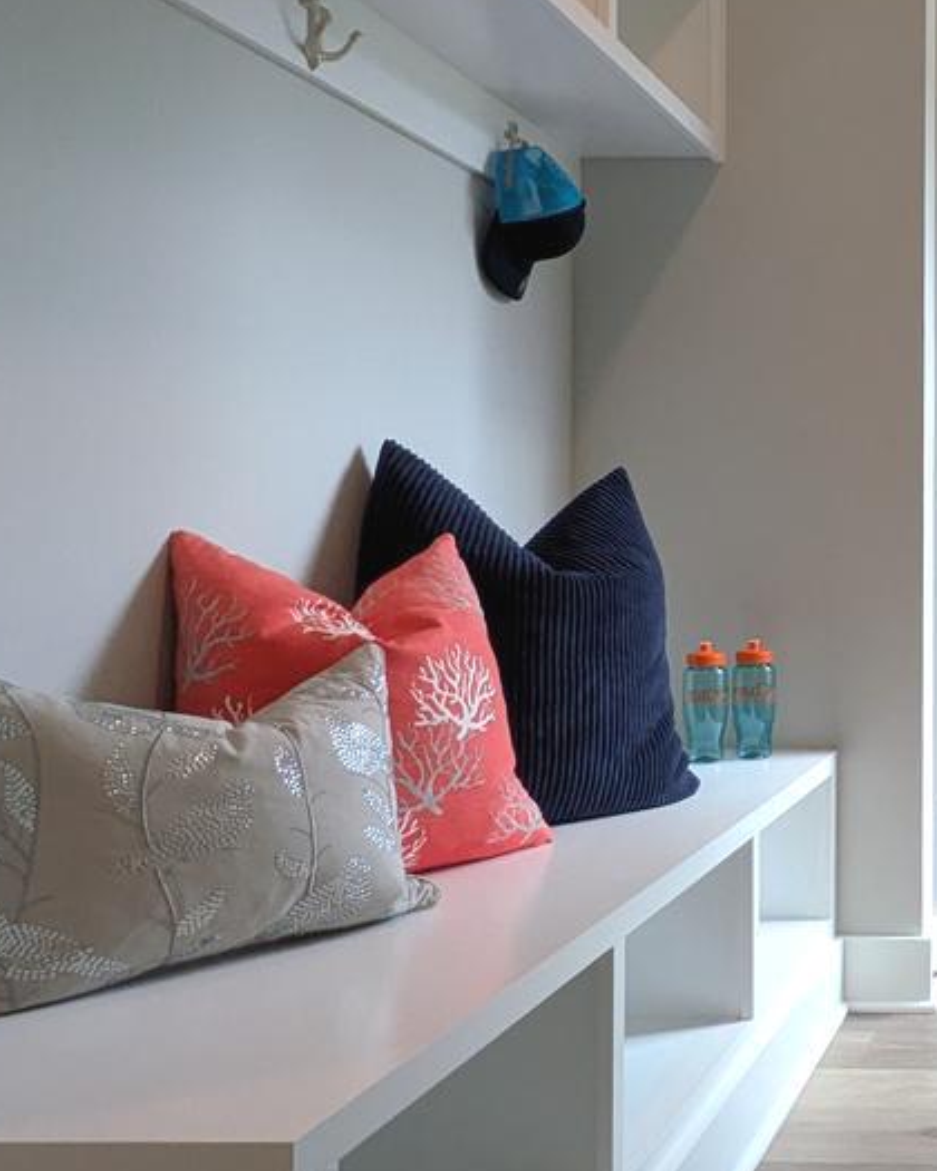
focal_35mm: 40
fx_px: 1387
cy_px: 544
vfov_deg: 45.8
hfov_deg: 31.6
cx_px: 1111
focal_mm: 1.85
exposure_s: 1/120
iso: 162
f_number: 2.2
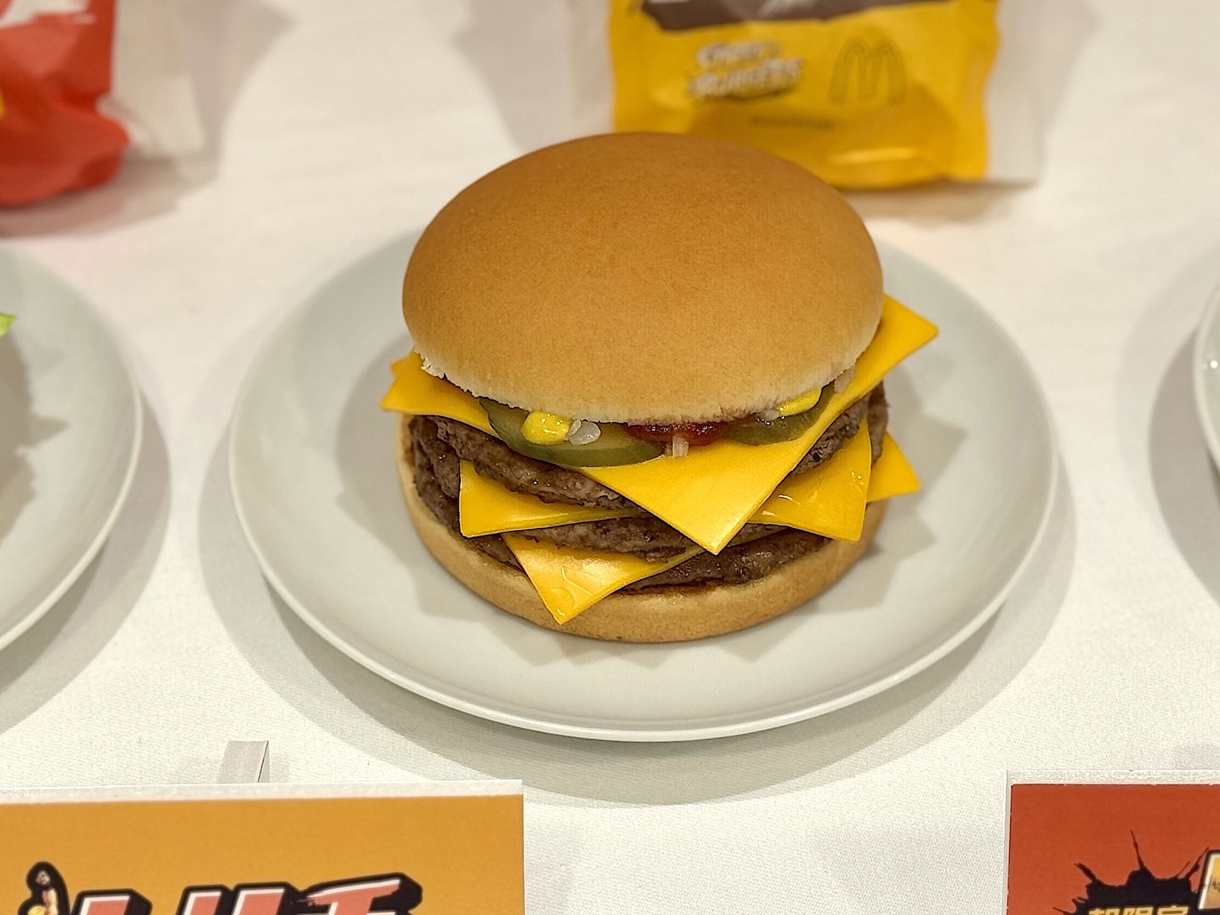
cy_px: 458
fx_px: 1692
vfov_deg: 30.3
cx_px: 610
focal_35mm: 48
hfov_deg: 39.7
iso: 50
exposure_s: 1/130
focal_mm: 6.76
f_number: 1.78
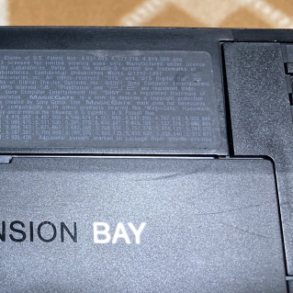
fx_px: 594
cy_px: 141
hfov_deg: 25.9
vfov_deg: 27.7
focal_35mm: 62
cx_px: -19
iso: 160
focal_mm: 3.99
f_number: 1.8
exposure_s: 1/50
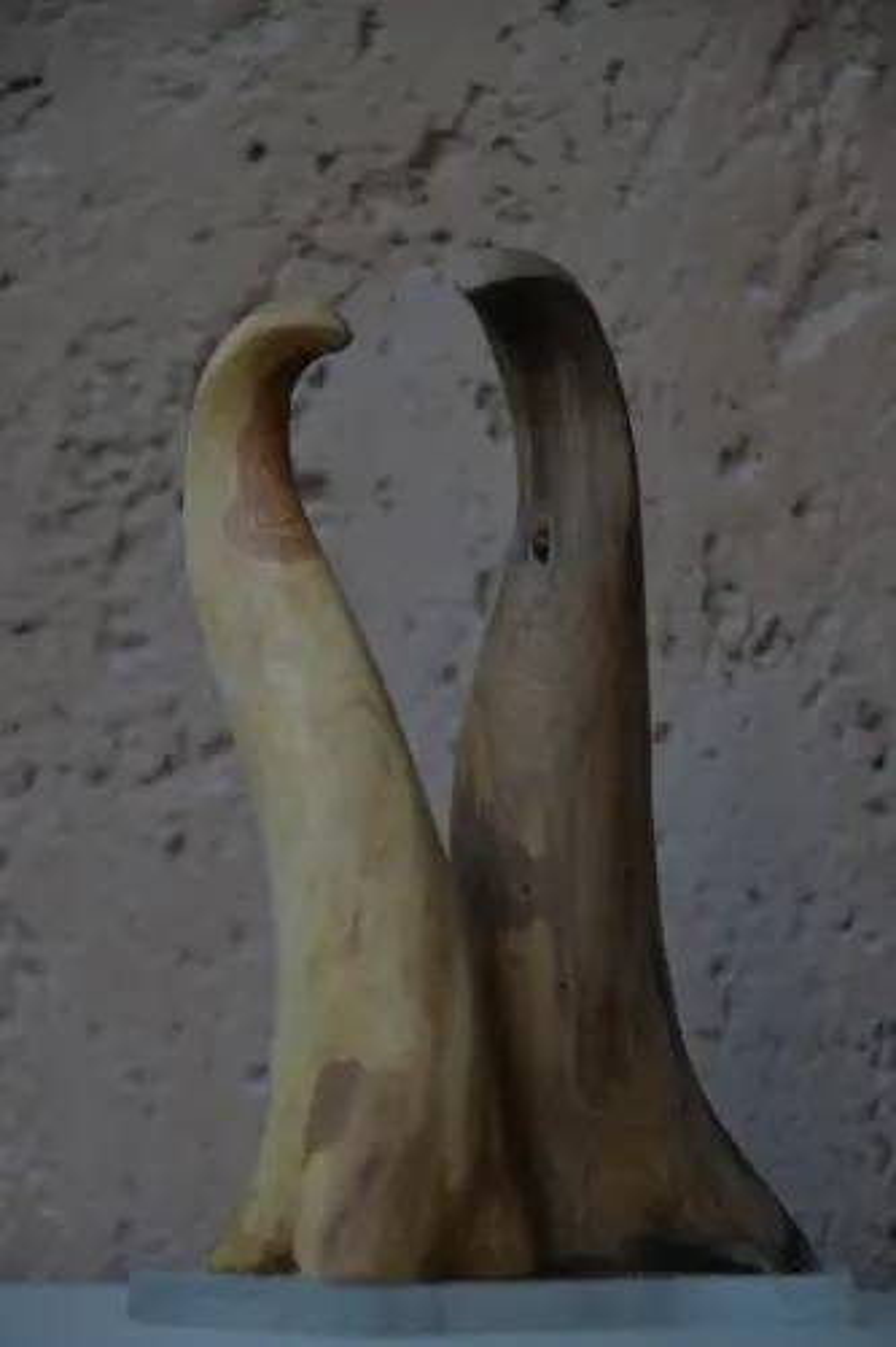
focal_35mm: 120
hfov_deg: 11.4
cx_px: 448
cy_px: 674
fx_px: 4483
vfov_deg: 17.1
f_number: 5.6
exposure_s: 1/60
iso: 180
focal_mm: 120
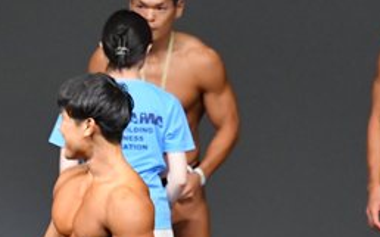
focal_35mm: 826
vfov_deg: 1.6
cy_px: 331
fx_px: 8551
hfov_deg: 2.5
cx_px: -76
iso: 5000
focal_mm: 180
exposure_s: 1/400
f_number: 5.6
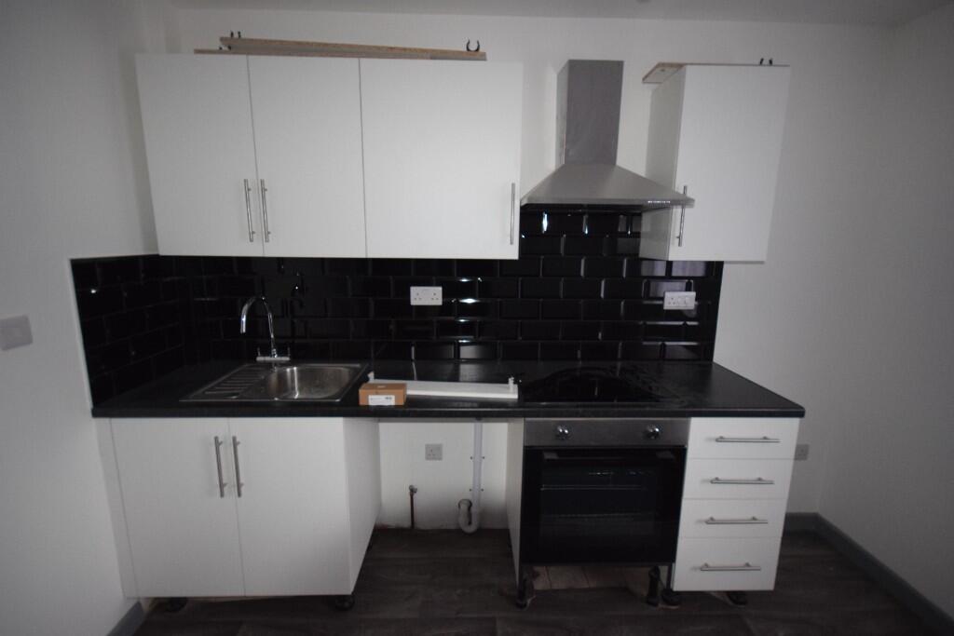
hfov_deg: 95.0
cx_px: 477
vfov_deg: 72.1
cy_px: 318
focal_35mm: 16
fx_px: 437
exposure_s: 1/60
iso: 1800
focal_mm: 11
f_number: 4.2
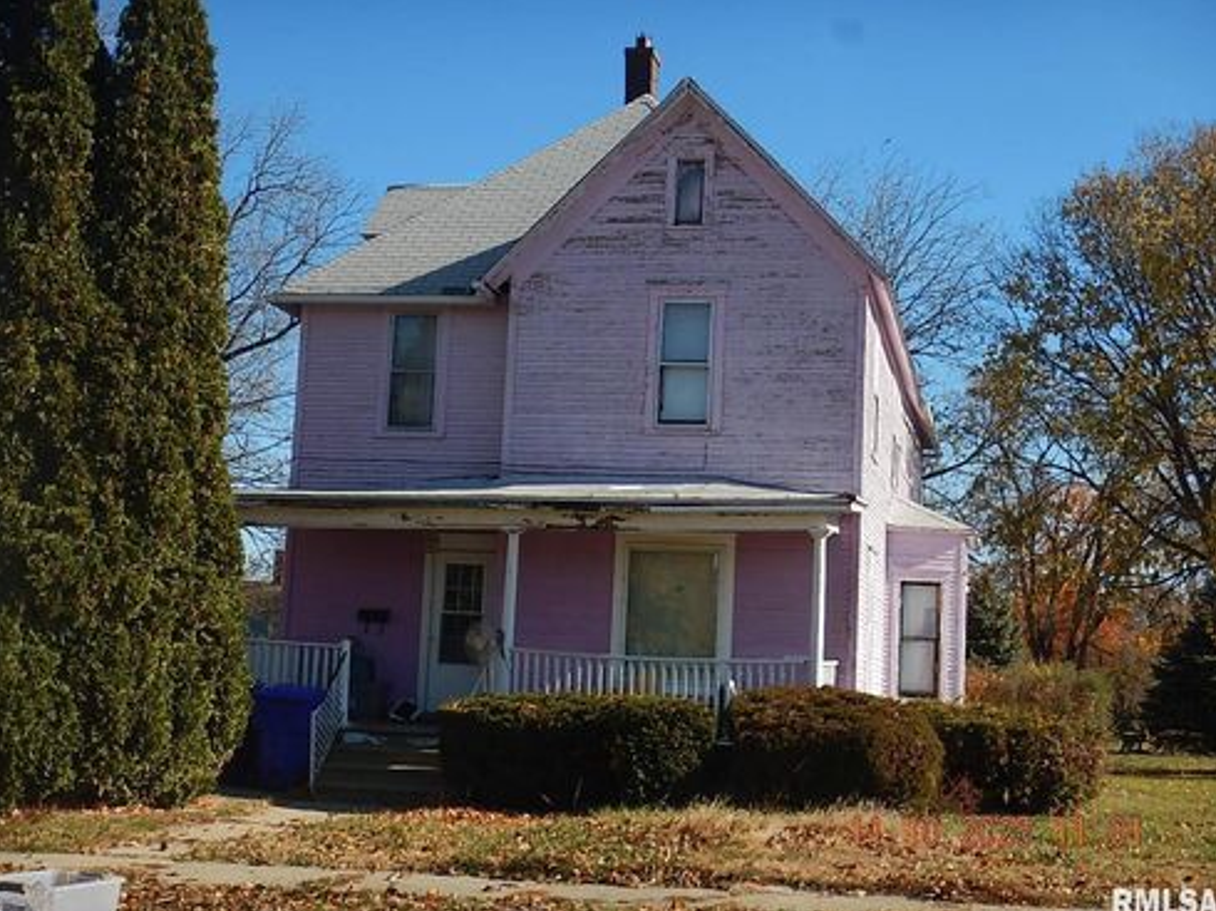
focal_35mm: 49
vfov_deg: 29.7
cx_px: 610
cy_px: 463
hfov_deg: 38.9
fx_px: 1720
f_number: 4.3
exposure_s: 1/800
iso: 125
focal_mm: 8.5
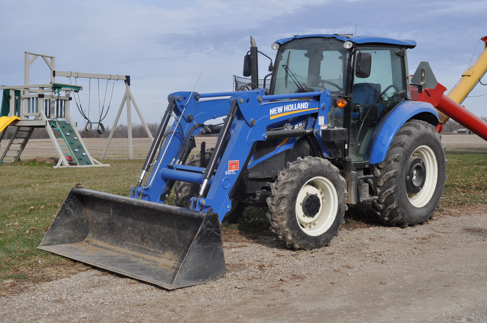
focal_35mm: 54
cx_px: 244
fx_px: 730
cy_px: 162
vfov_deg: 25.0
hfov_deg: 36.9
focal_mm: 36
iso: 200
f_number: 9
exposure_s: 1/320
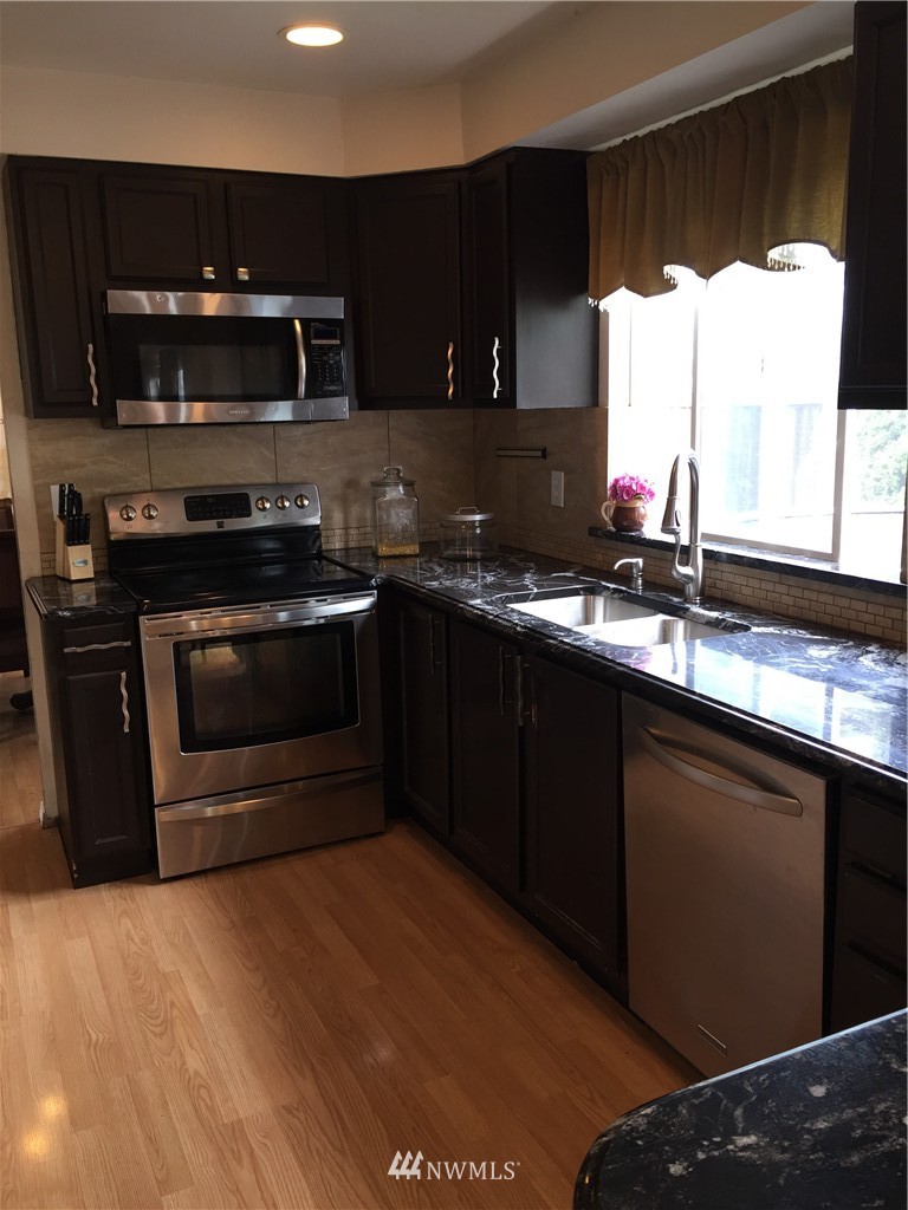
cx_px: 454
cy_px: 605
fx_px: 1014
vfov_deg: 61.7
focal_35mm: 29
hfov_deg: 48.2
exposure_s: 1/30
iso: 50
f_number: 2.2
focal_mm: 4.15
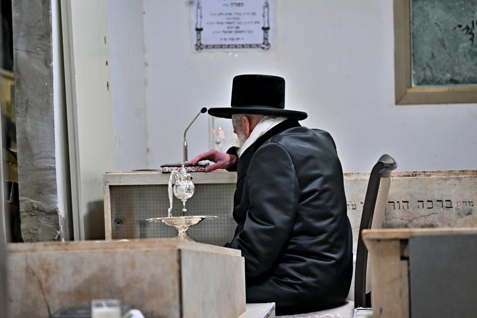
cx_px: 238
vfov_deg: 11.4
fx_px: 1590
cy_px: 159
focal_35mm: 120
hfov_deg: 17.1
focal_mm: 120
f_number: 4
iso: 1250
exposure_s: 1/125
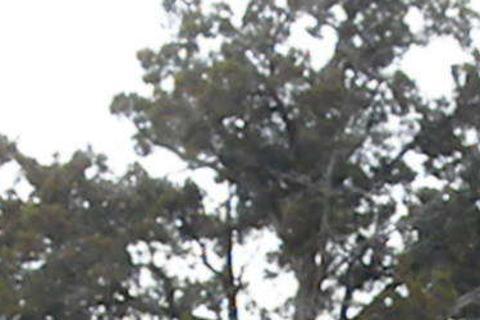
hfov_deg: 8.9
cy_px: 653
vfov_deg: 5.8
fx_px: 3080
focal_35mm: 231
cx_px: 462
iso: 640
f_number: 11
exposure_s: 1/142
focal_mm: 9.1
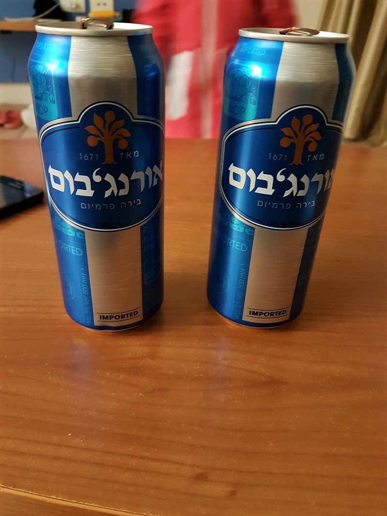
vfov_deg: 67.3
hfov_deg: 53.1
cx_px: 194
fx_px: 387
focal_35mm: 26
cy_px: 258
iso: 250
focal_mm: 4.2
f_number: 1.7
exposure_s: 1/10
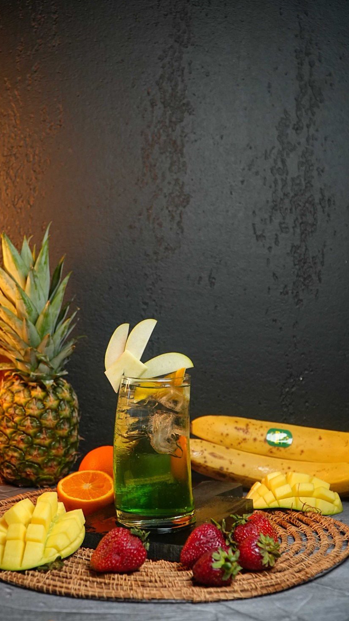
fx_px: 806
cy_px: 306
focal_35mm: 49
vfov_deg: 42.1
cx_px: 151
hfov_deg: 24.4
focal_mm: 31
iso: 1250
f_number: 4.5
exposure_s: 1/160
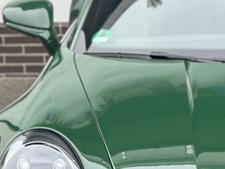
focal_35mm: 184
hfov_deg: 10.4
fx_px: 1196
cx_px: 317
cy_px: 174
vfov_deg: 8.0
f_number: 1.78
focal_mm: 6.86
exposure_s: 1/1242
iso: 80
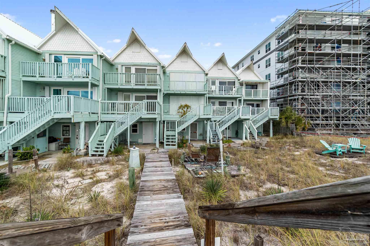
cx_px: 185
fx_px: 154
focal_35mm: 15
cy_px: 123
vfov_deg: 77.3
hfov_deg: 100.4
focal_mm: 10
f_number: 9
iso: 400
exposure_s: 1/800
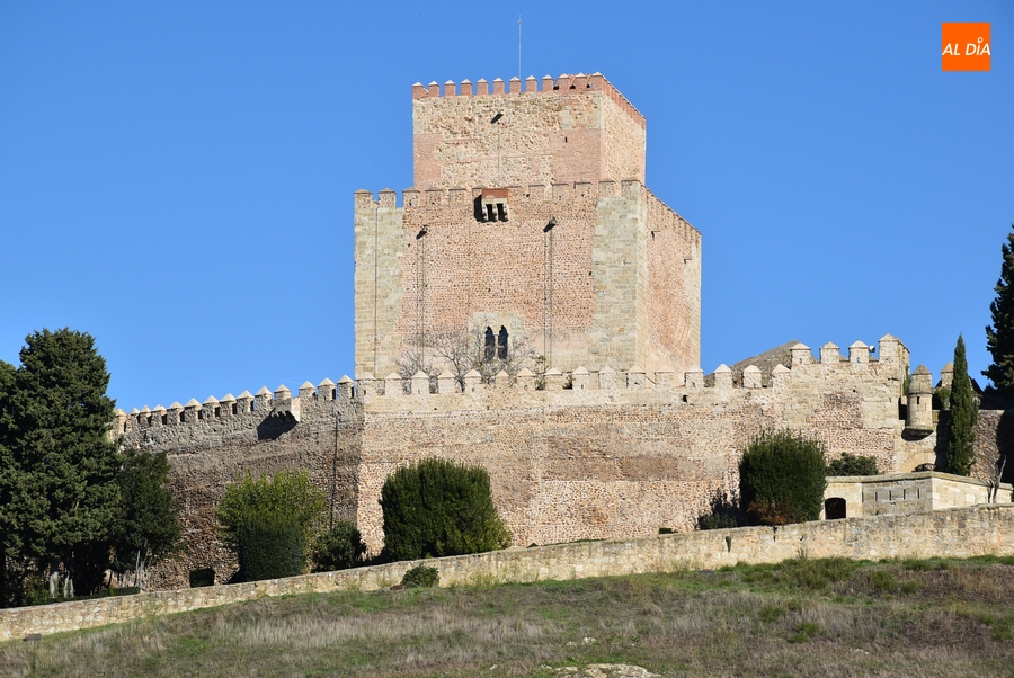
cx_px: 507
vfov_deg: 8.7
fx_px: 4440
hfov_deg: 13.0
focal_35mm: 158
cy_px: 339
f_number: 10
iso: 200
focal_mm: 105
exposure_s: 1/400
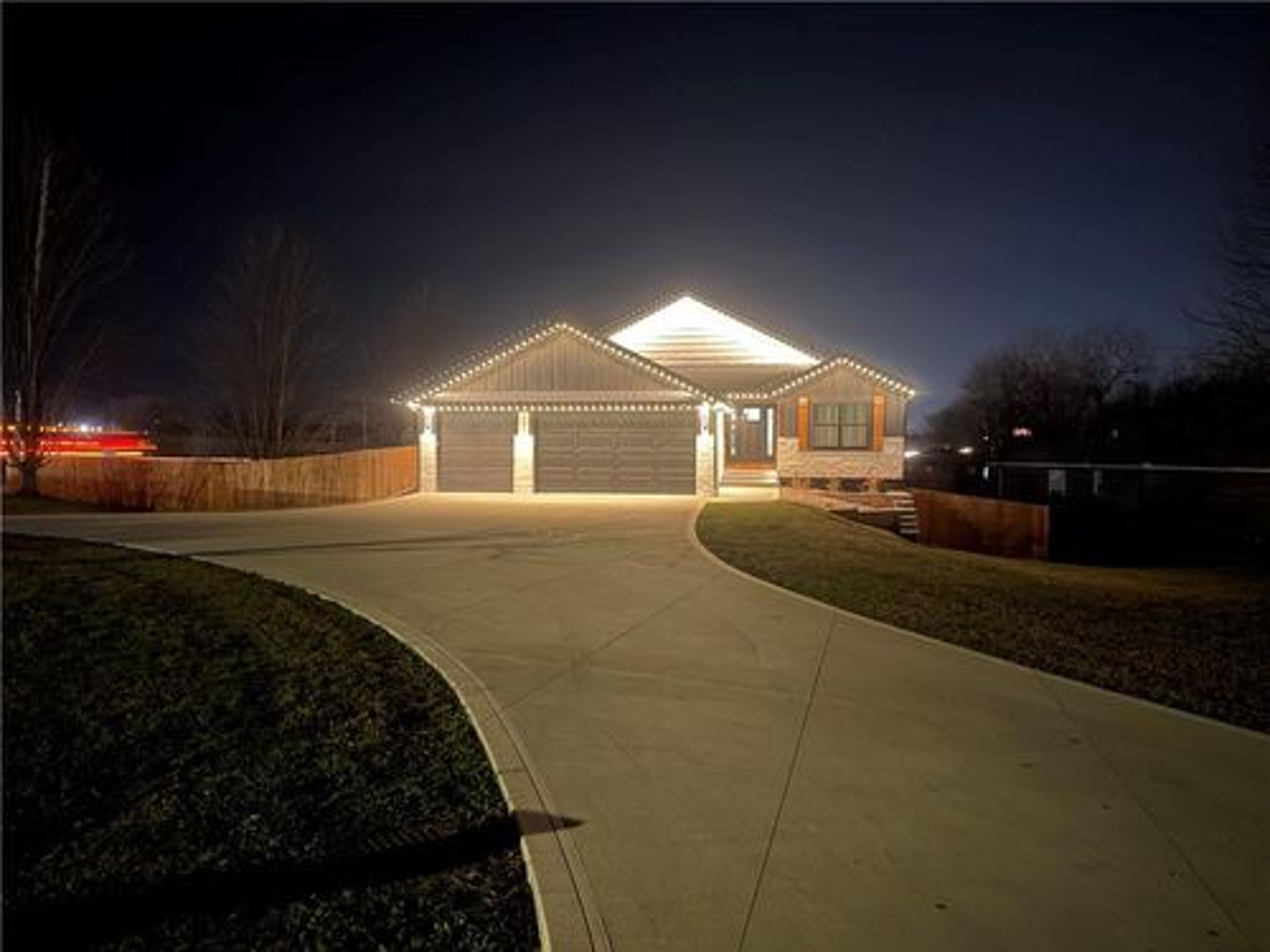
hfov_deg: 71.6
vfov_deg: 56.8
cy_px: 476
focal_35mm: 24
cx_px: 635
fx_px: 881
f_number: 1.78
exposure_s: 1/2
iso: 1250
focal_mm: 6.76
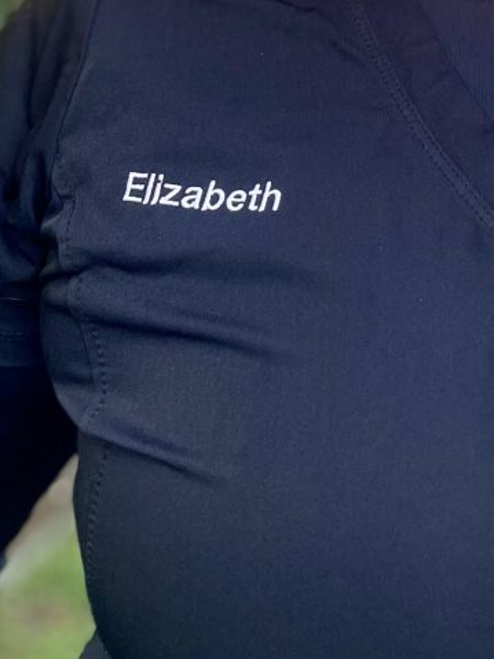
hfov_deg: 19.8
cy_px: -224
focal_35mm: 71
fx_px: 1352
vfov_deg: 23.8
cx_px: 542
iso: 50
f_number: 1.6
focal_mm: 5.1
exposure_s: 1/1225
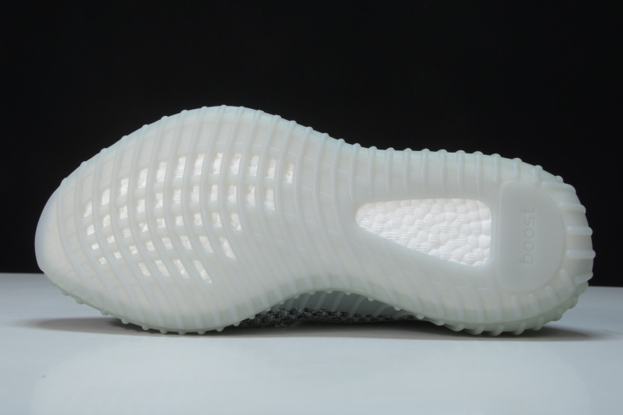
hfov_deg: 38.2
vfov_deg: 26.0
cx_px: 312
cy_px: 208
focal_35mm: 52
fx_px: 900
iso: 200
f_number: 13
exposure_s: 1/250
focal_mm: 35
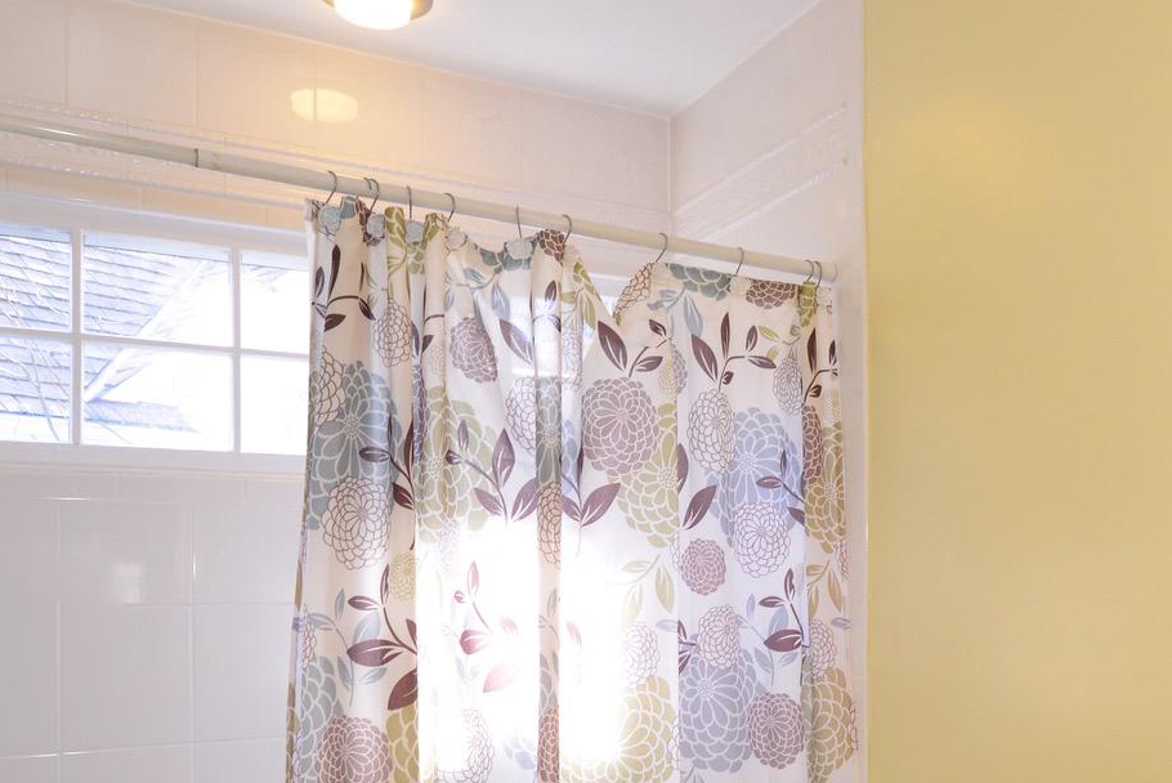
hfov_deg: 50.8
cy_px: 567
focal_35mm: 36
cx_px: 884
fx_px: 1173
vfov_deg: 36.2
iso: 1600
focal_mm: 16
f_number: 7.1
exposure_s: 1/80
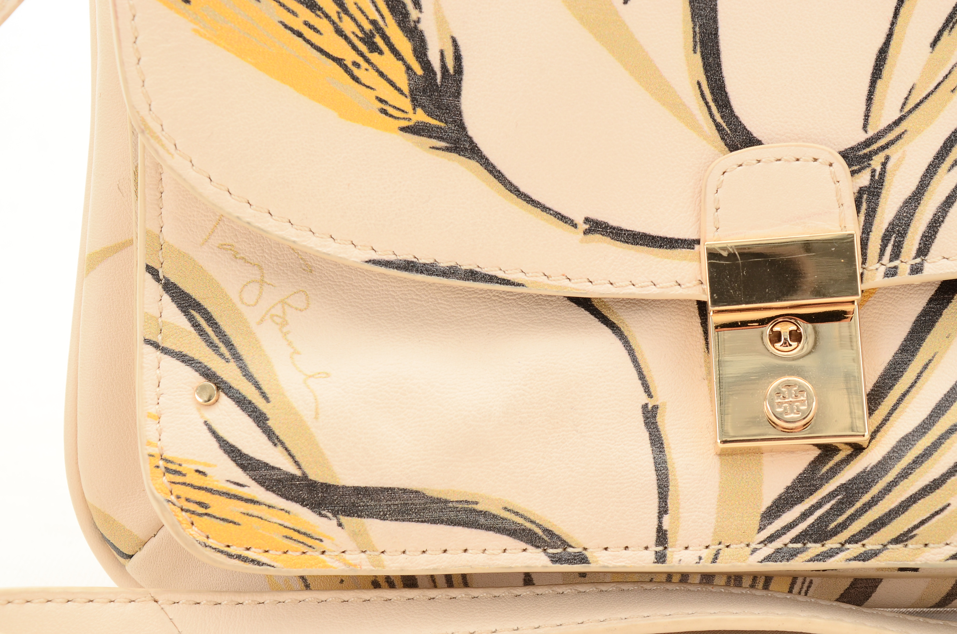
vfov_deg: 17.4
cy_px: 317
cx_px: 478
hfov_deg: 26.0
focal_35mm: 78
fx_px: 2069
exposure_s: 1/60
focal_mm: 52
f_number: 11
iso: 320
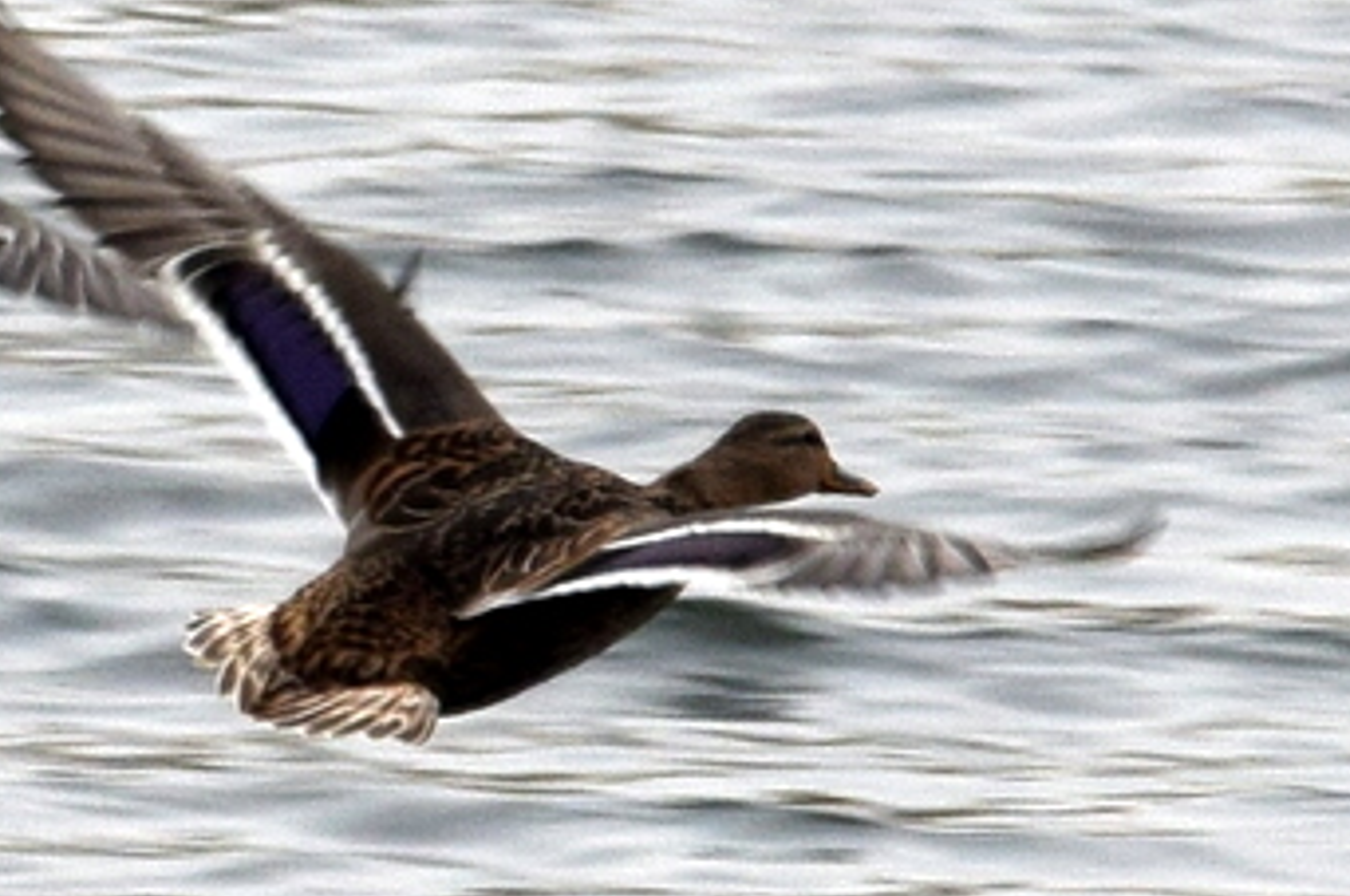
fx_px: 13787
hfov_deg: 5.6
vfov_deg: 3.7
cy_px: 286
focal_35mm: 368
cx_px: 201
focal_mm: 105
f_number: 8
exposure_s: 1/250
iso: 400
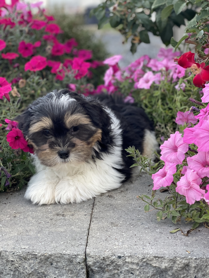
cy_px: 139
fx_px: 419
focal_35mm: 52
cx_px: 104
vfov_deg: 36.8
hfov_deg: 28.0
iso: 50
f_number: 2
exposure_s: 1/122
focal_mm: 6
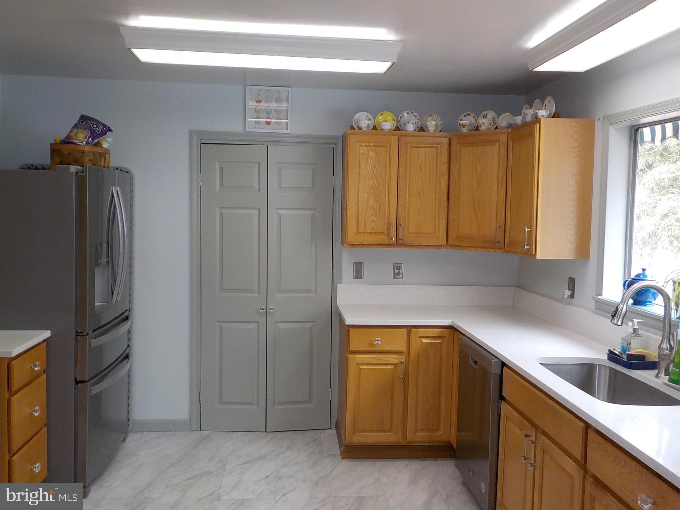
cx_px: 340
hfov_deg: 60.0
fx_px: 589
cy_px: 255
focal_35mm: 30
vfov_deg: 46.8
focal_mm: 4.1
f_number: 3.3
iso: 160
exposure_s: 1/30
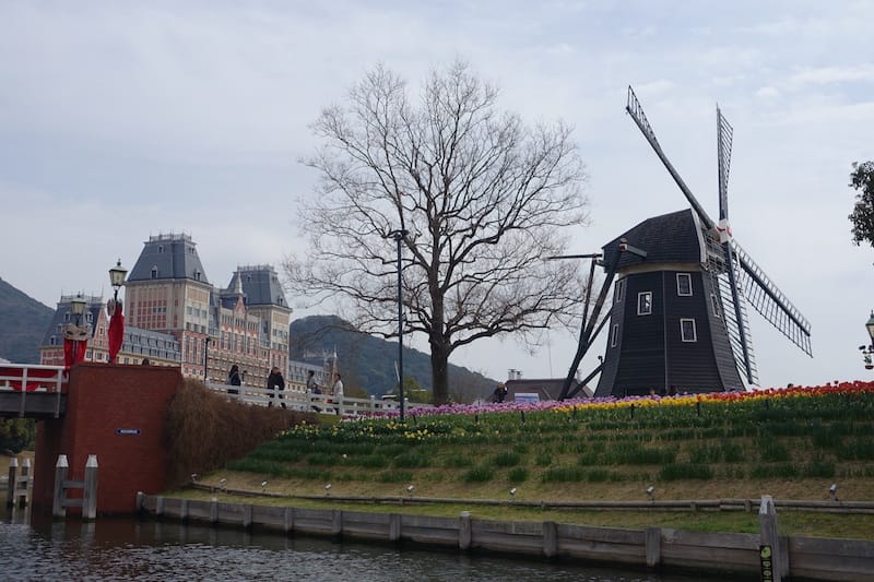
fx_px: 995
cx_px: 437
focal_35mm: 41
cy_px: 291
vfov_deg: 32.6
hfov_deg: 47.4
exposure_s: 1/100
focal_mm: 15.1
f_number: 5.6
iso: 125
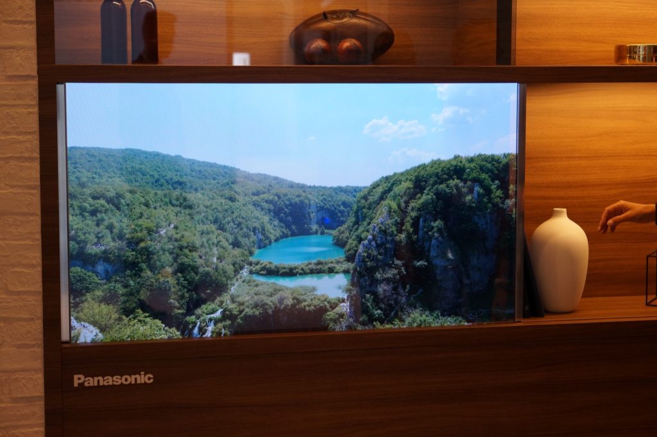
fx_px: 1367
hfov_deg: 27.0
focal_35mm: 75
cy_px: 218
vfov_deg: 18.1
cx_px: 328
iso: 500
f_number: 4
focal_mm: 50
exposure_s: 1/80
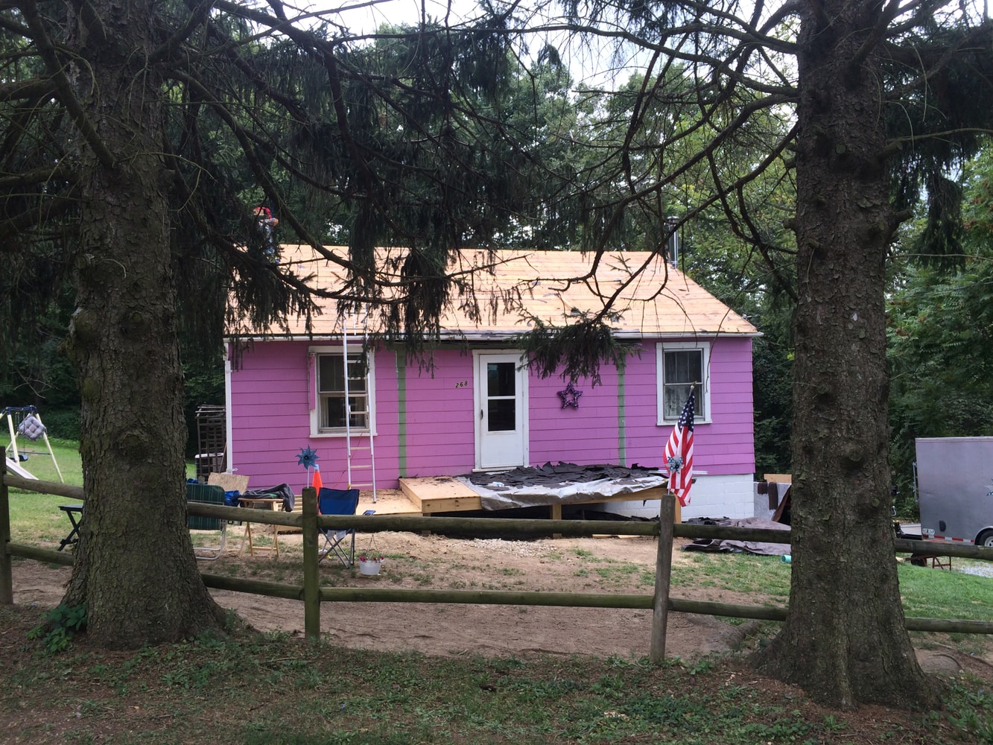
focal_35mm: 29
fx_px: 832
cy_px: 372
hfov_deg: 61.7
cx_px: 496
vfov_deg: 48.2
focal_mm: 4.15
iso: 32
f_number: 2.2
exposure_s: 1/376
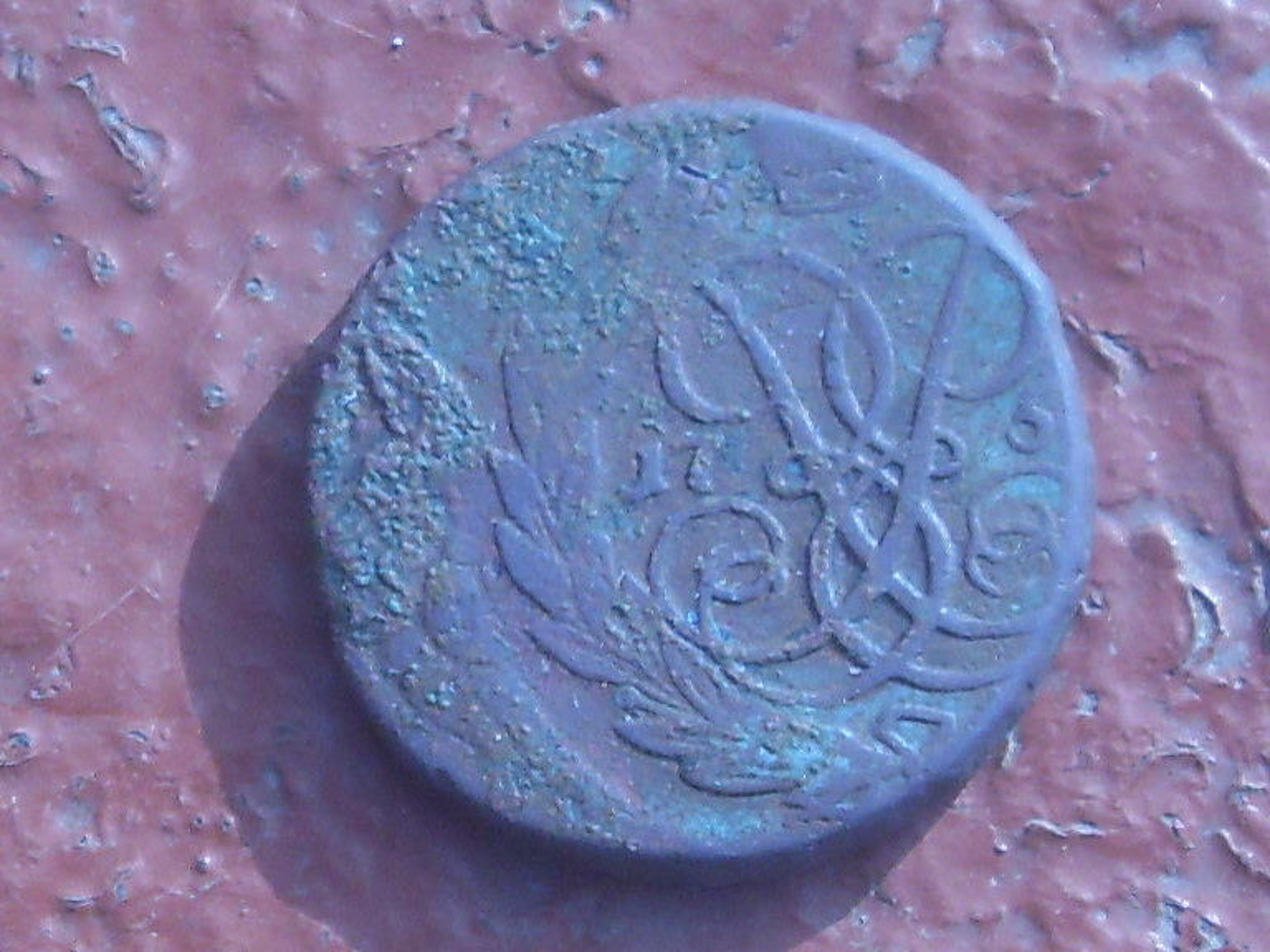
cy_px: 476
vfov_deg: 40.7
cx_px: 635
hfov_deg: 52.6
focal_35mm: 35
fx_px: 1284
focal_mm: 6.3
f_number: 7
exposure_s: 1/60
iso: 80
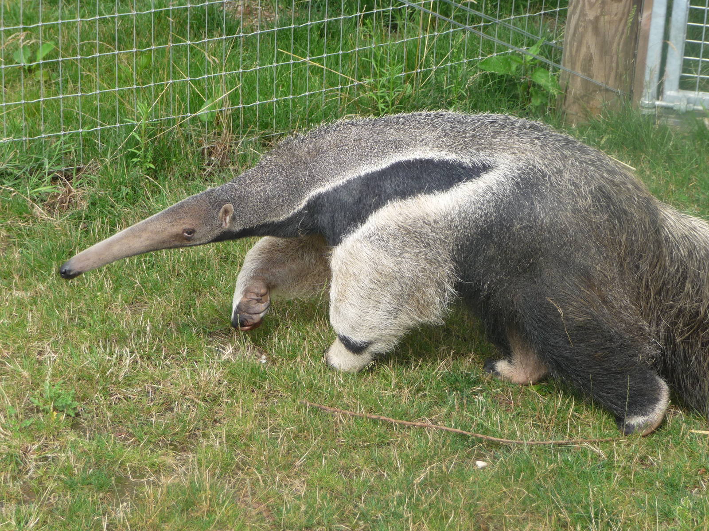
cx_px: 354
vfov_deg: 14.4
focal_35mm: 103
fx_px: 2110
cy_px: 266
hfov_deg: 19.1
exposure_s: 1/250
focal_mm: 17.5
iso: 100
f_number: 4.7
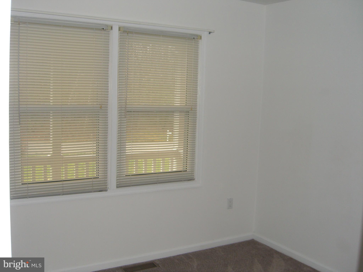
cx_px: 182
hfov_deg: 49.0
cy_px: 136
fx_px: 398
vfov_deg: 37.7
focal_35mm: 38
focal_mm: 7.9
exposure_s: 1/60
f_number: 2.8
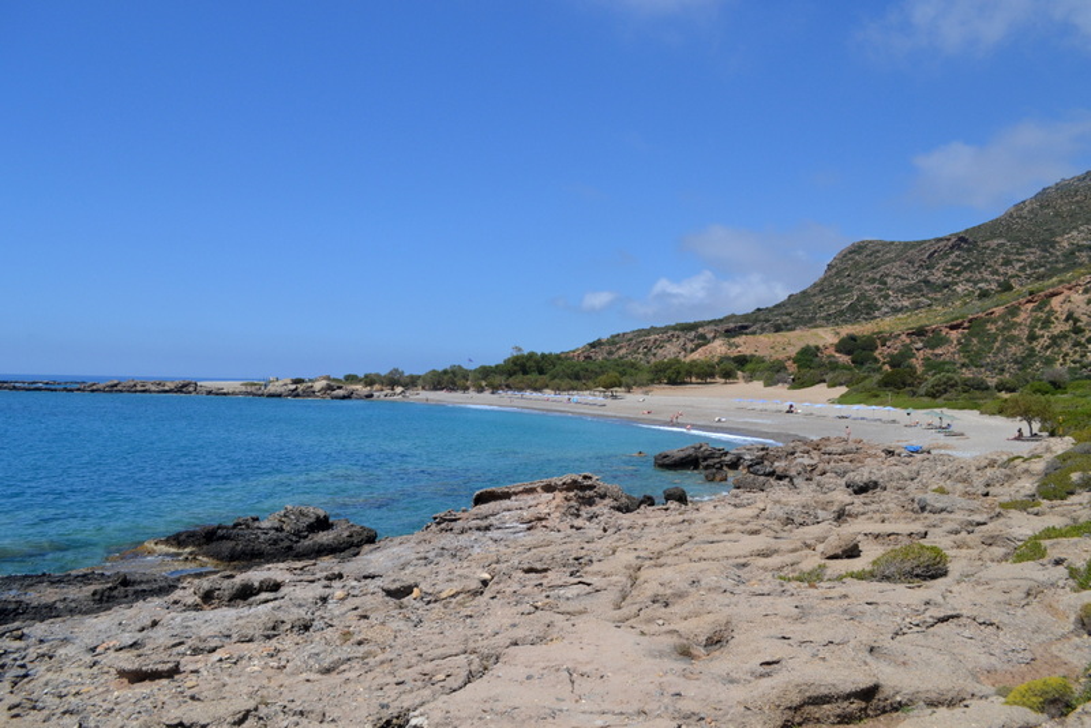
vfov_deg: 48.0
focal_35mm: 27
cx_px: 546
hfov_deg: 67.4
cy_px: 364
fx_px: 819
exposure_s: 1/1600
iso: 400
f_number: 6.3
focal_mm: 18
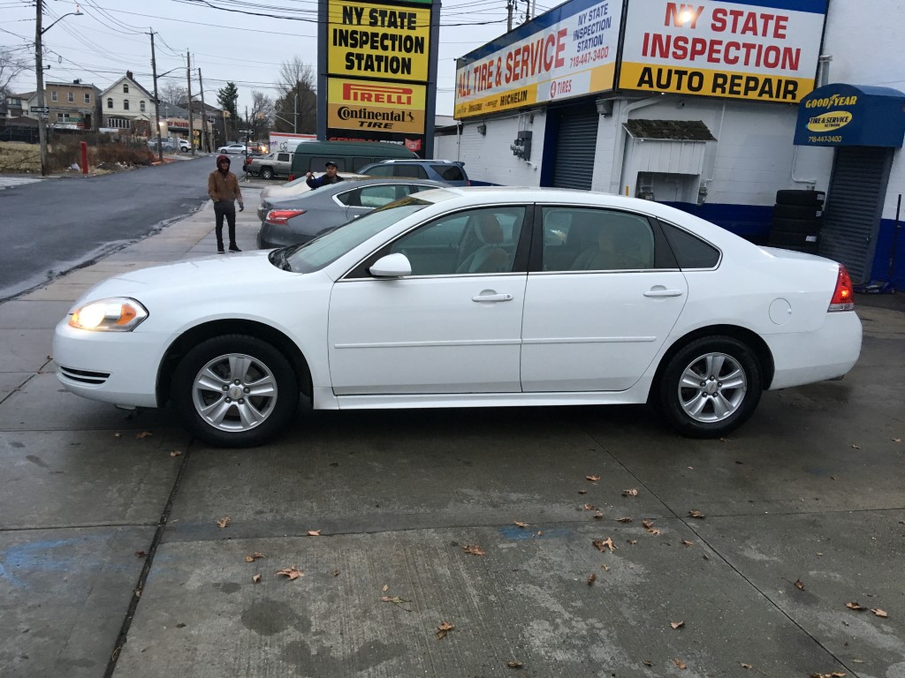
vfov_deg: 48.2
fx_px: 758
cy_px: 339
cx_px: 452
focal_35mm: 29
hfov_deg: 61.7
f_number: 2.2
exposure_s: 1/30
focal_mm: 4.15
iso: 40
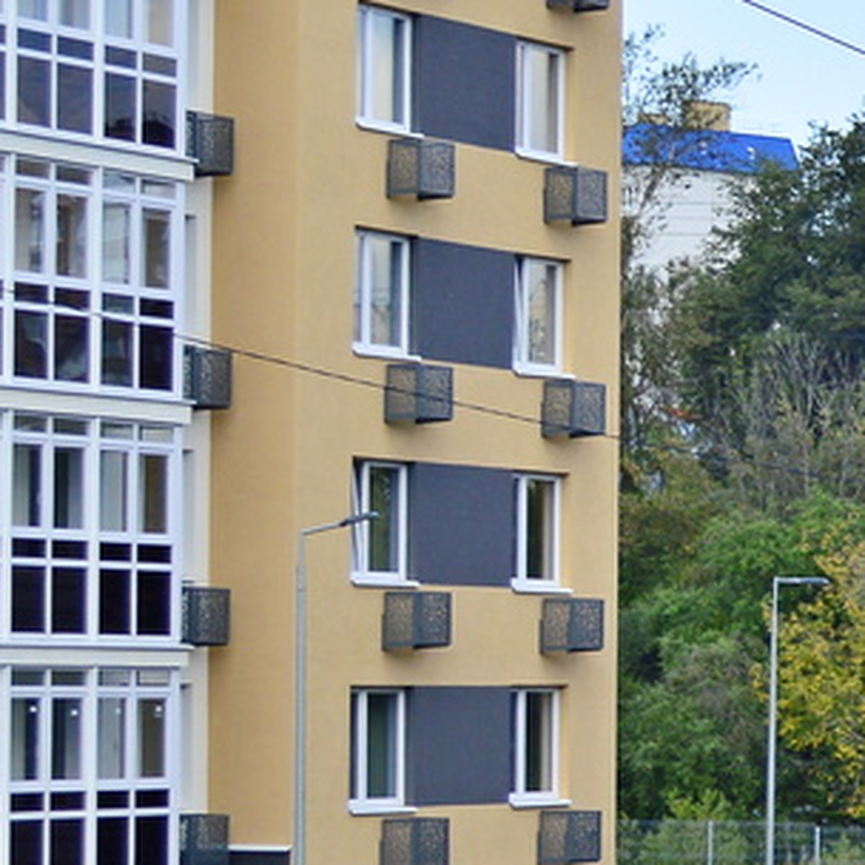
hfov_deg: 10.2
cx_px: 1551
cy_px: 636
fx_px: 4552
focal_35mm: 161
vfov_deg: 10.8
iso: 200
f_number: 5
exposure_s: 1/640
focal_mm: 32
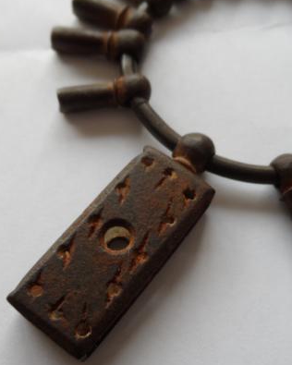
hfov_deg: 39.1
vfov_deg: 47.8
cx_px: 137
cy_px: 208
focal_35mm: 38
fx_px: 410
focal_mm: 4
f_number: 3.2
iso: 120
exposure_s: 1/30
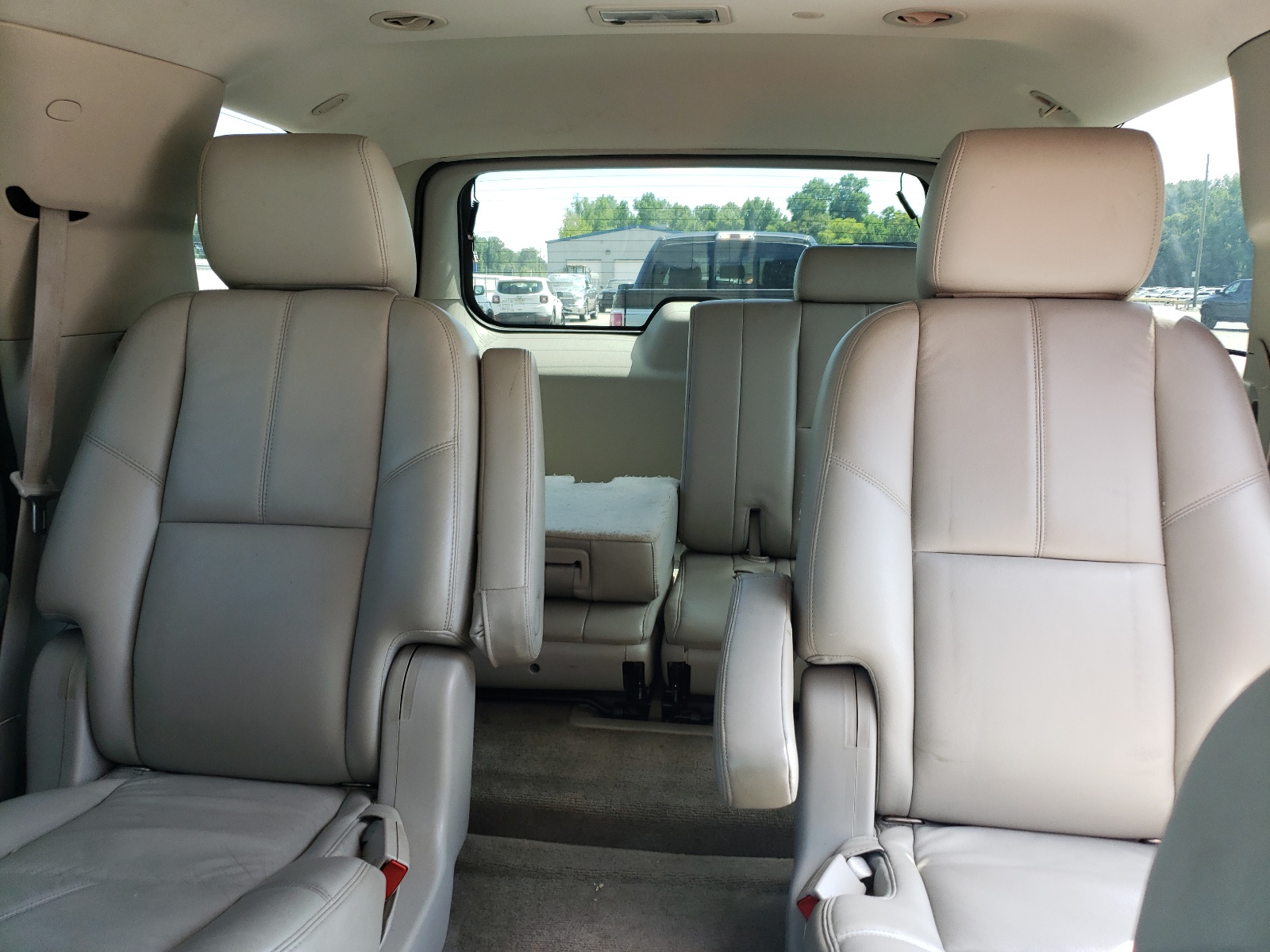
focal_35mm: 26
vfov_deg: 53.1
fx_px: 954
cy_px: 476
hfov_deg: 67.3
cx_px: 635
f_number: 1.5
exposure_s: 1/141
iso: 50
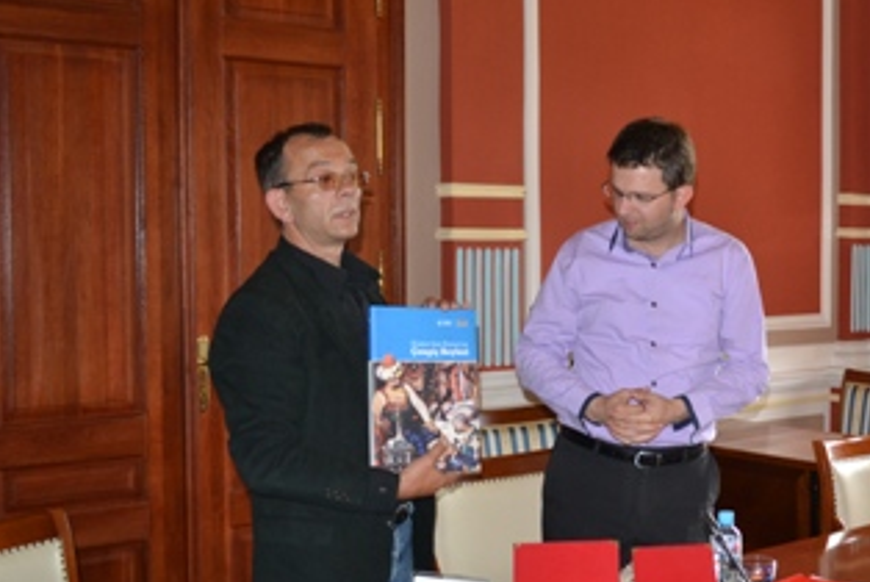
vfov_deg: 24.7
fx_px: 1330
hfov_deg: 34.6
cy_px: 303
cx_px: 751
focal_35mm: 55
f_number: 4
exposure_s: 1/100
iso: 400
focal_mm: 18
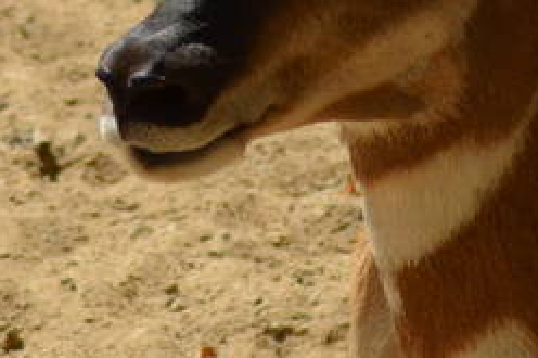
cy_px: 195
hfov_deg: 1.3
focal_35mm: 1595
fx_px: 23823
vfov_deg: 0.9
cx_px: 616
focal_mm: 165
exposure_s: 1/2000
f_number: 5.6
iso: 400
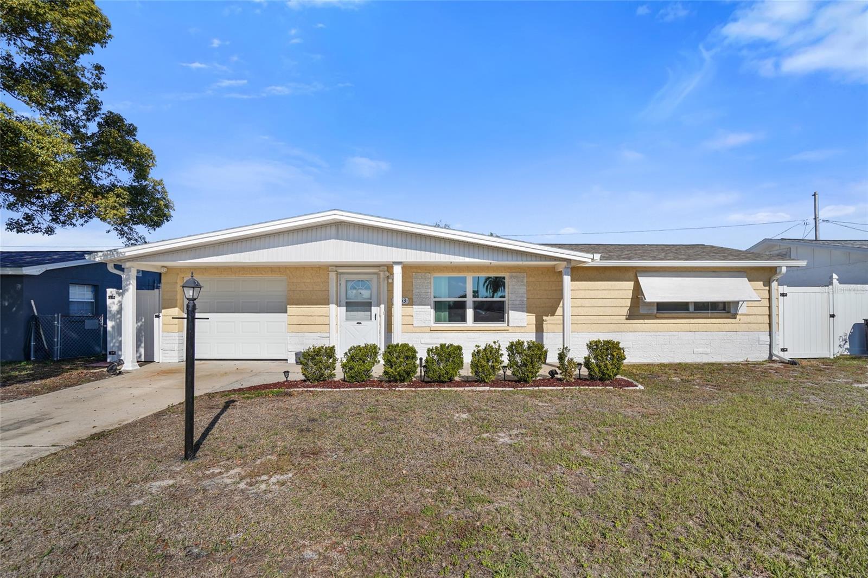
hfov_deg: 96.7
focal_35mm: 16
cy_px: 289
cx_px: 434
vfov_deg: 73.7
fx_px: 386
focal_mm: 16
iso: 100
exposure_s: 1/320
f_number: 4
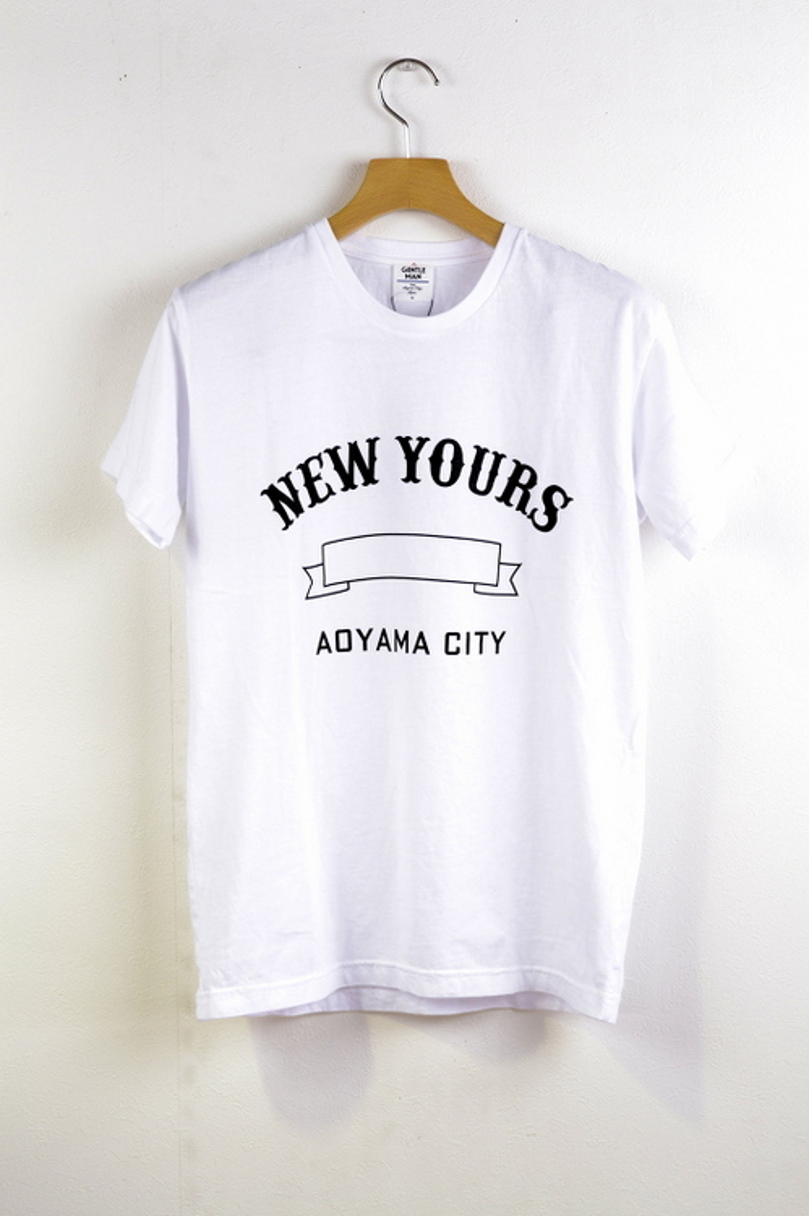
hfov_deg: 18.9
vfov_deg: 28.1
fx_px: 2430
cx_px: 404
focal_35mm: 72
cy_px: 608
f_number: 8
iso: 400
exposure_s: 1/20
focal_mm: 48
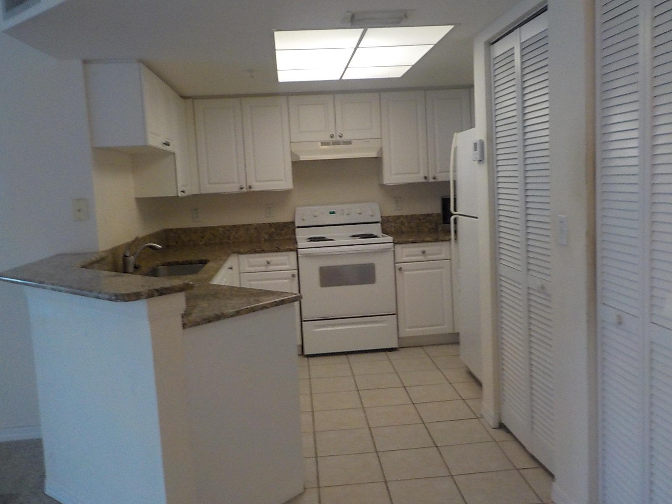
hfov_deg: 60.0
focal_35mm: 30
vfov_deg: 46.8
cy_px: 252
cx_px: 336
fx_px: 582
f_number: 3.3
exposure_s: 1/30
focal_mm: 4.1
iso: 360
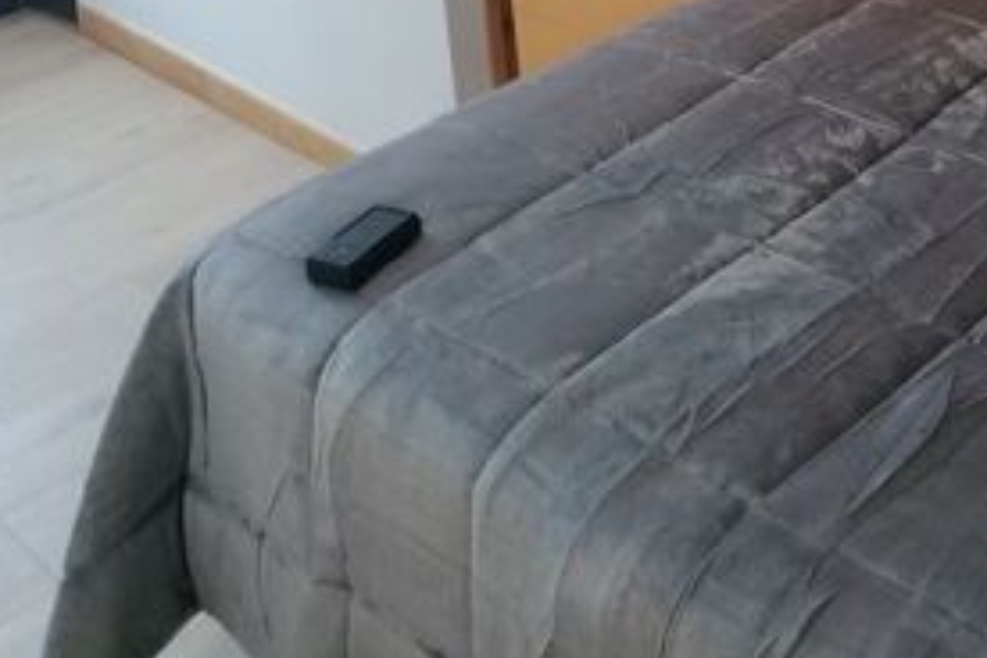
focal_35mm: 65
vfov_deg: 18.8
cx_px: 812
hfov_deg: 30.1
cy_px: -283
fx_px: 1782
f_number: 1.8
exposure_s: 1/33.3
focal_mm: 4.75
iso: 200
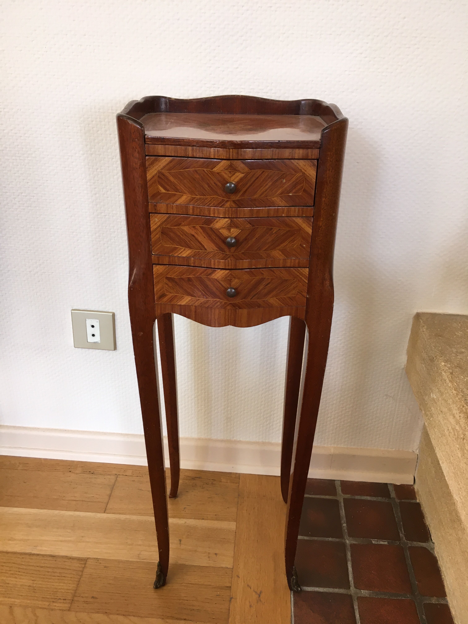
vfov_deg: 61.7
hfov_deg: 48.2
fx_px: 523
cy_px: 312
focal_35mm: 29
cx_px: 234
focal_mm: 4.15
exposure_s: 1/30
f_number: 2.2
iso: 32
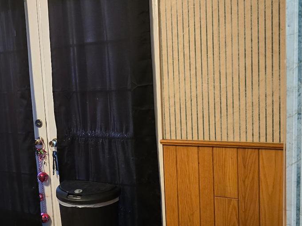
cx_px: 42
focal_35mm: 49
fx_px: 427
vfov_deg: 29.6
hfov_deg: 36.9
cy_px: 133
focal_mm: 6.3
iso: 800
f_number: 1.7
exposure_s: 1/120
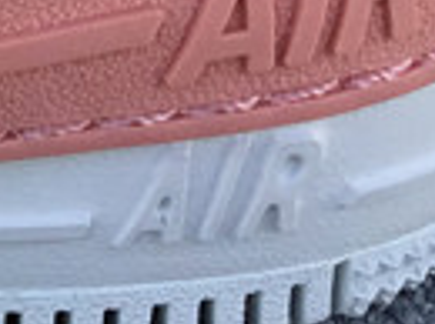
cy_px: -463
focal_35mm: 215
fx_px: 2697
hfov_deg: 8.8
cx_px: -345
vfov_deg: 6.5
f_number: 2.4
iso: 25
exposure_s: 1/252
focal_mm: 3.3
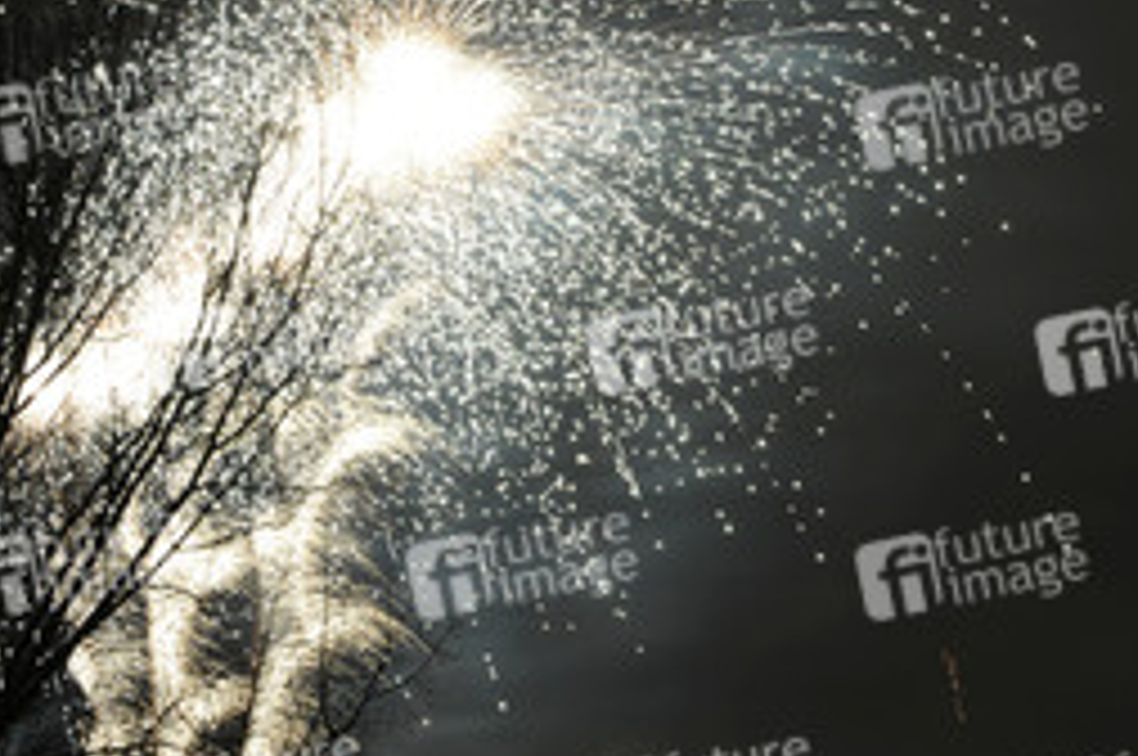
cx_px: 580
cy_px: 230
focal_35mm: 98
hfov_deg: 20.8
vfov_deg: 13.9
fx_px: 3094
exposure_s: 10
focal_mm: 55
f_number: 13
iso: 400
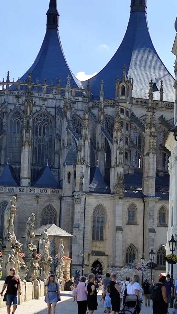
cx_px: 65
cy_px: 150
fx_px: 976
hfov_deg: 10.4
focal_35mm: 117
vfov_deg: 18.3
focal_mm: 6.19
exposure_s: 1/799
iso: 50
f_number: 1.65
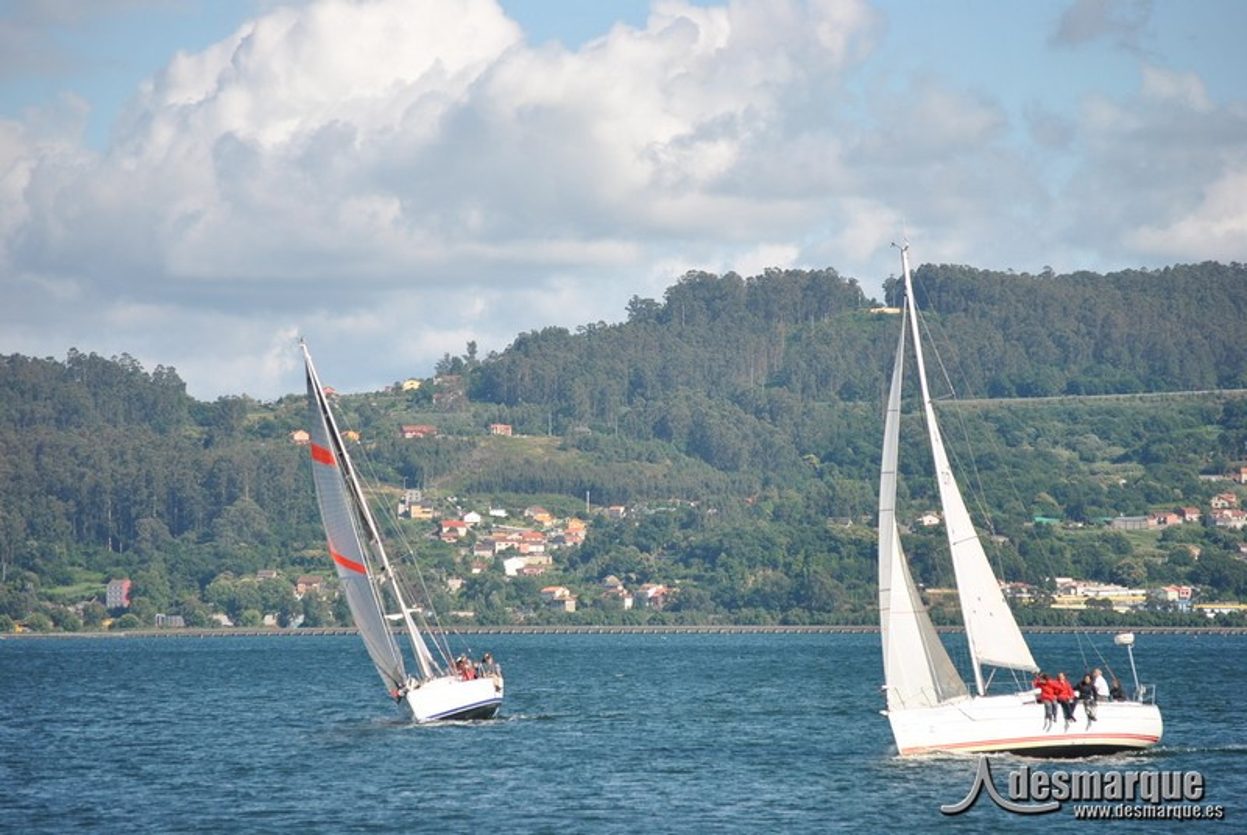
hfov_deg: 11.4
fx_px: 6244
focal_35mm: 180
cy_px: 418
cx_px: 624
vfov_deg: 7.7
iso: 100
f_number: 5.6
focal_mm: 120
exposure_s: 1/500
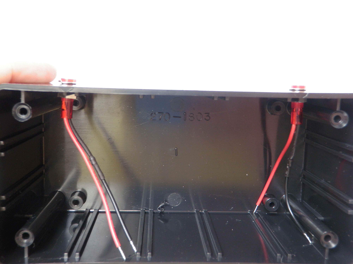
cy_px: 132
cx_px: 176
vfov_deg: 39.7
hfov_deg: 51.4
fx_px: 367
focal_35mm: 36
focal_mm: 6.53
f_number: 4.1
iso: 200
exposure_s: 1/13
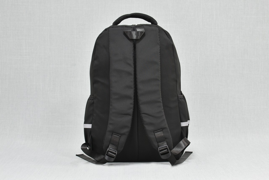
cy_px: 90
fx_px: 471
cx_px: 134
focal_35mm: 63
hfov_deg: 31.9
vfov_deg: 21.6
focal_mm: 42
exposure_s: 1/8
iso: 100
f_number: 5.6
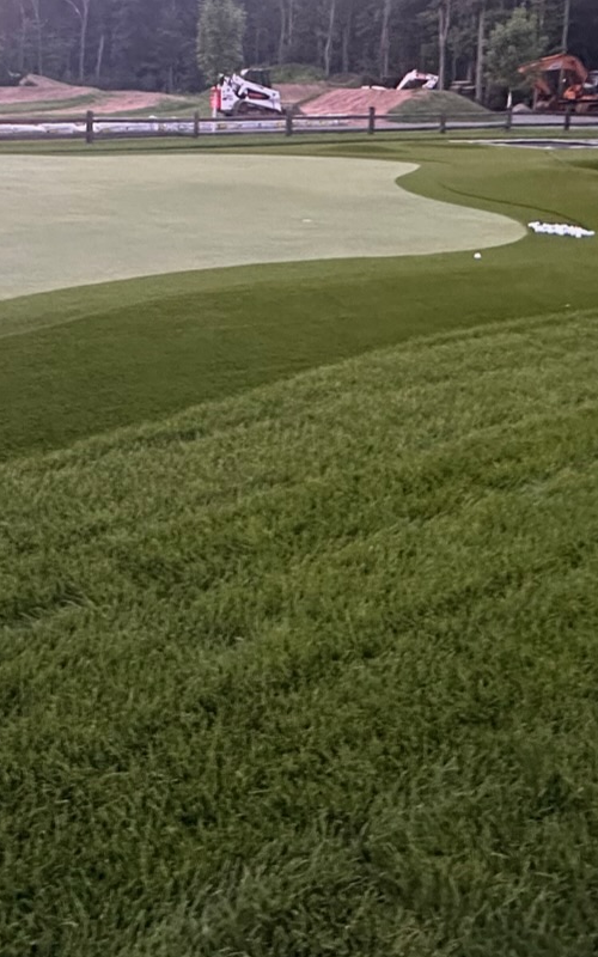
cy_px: 248
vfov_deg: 49.6
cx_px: 148
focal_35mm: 38
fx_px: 991
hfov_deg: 32.9
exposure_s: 1/41
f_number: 2.2
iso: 1250
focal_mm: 2.22
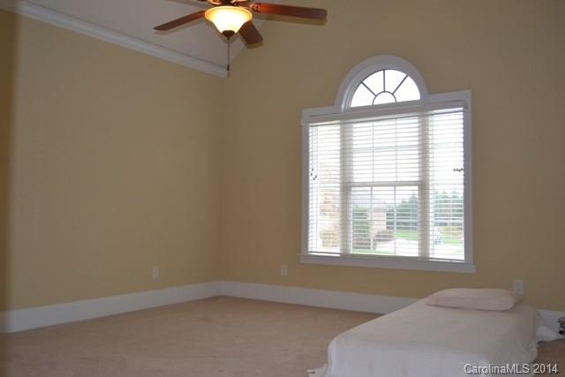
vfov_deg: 40.0
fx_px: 518
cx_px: 282
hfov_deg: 57.2
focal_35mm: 33
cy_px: 188
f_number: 4
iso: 450
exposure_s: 1/60
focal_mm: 22
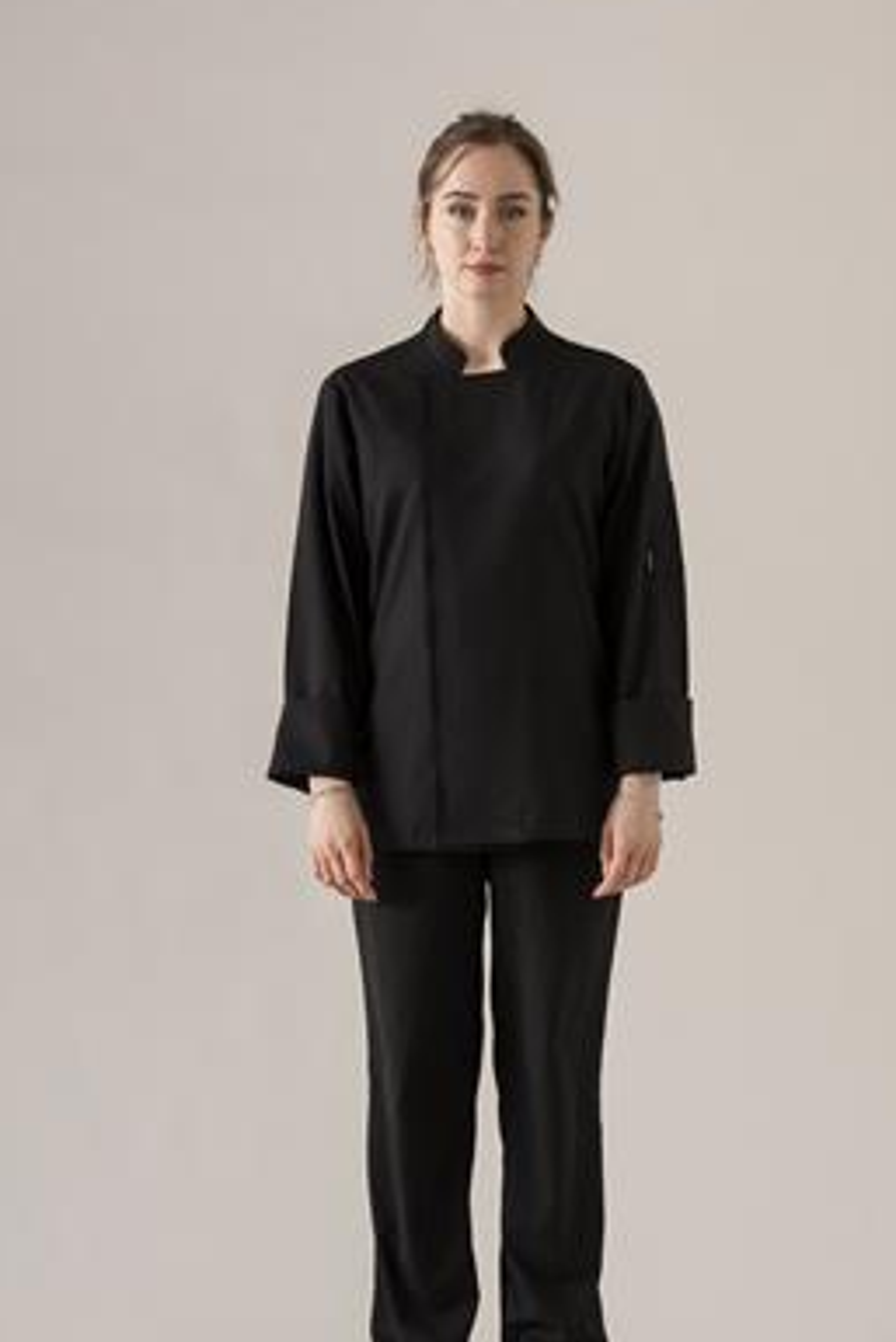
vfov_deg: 14.0
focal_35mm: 147
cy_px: 760
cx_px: 474
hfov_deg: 9.3
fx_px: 5483
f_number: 11
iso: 320
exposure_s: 1/160
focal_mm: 122
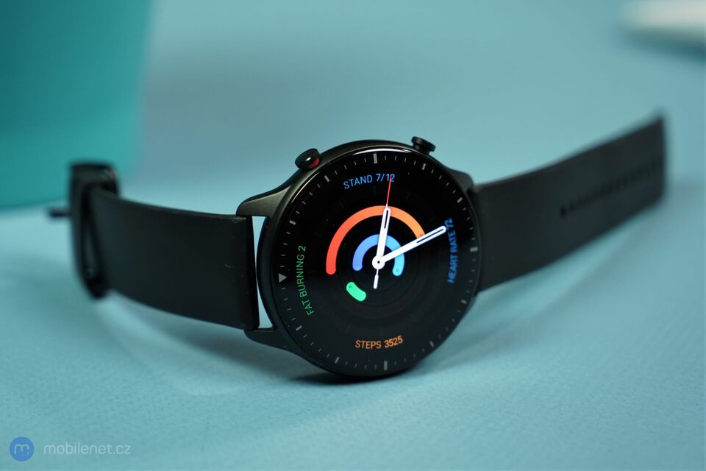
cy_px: 236
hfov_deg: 28.8
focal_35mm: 70
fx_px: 1373
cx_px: 353
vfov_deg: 19.5
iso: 1000
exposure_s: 1/160
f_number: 5
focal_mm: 70
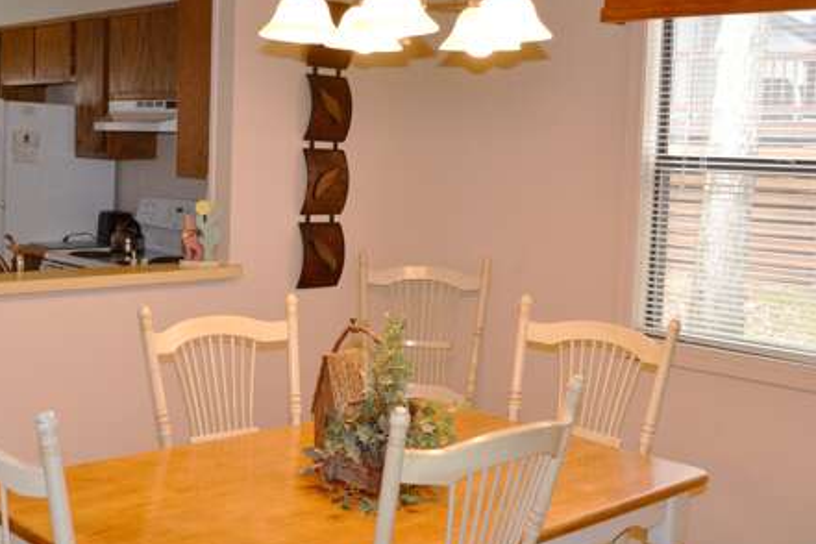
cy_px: 244
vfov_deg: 28.6
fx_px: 1065
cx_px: 226
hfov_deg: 41.0
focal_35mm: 47
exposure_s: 1/60
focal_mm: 18
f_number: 4
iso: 400
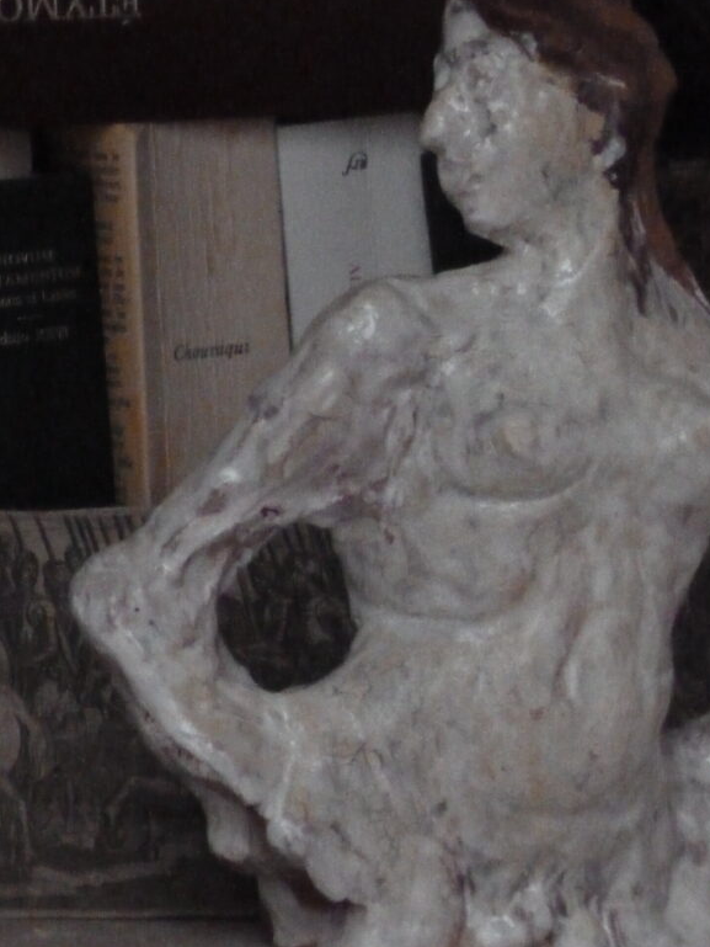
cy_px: 398
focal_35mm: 531
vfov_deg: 3.7
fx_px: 14518
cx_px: 470
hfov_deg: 2.8
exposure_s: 1/15
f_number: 4.9
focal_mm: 49.2
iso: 1600
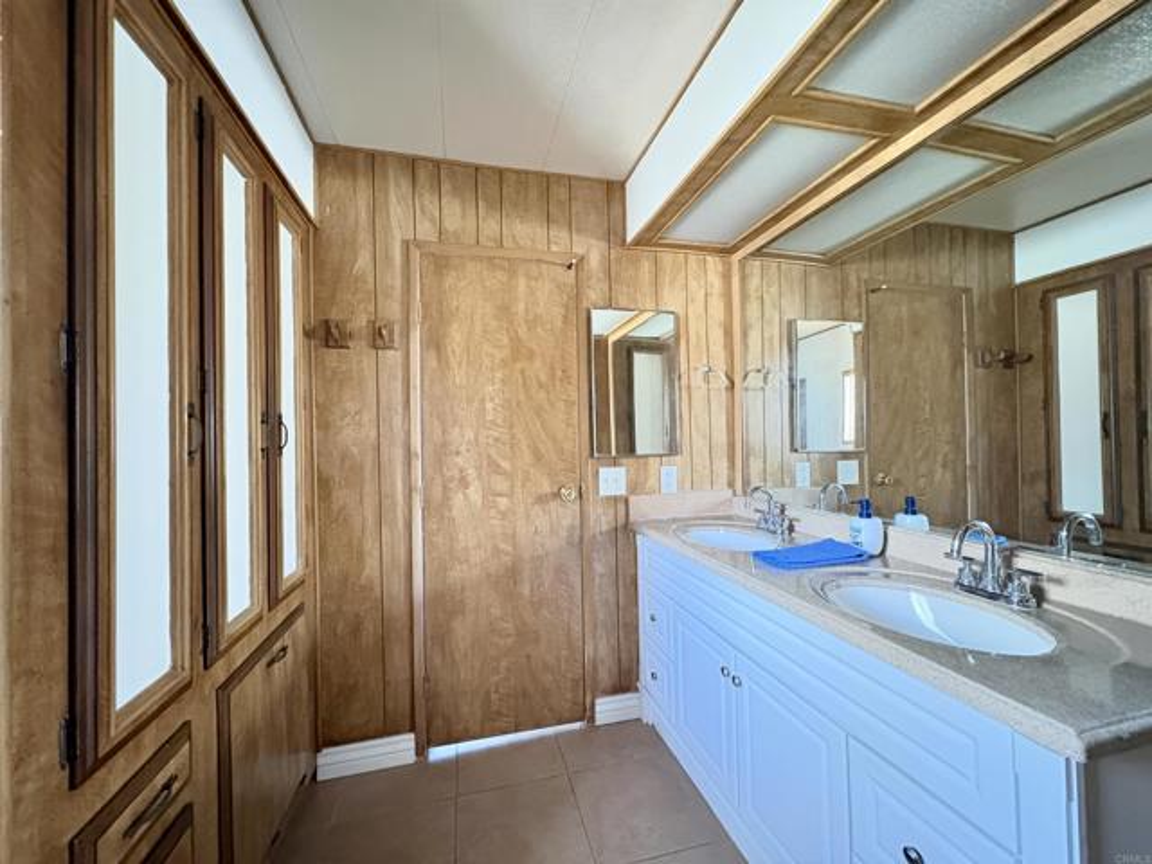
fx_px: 466
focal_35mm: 14
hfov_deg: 102.1
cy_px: 432
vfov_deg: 85.7
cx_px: 576
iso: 1600
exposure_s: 1/20
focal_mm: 2.22
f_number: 2.2
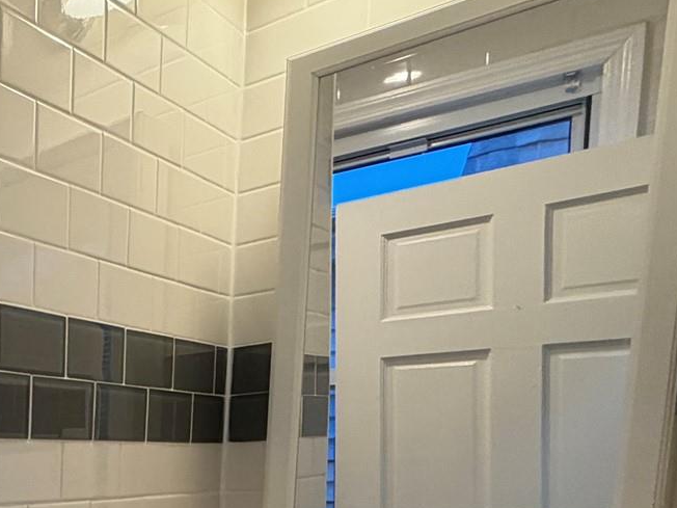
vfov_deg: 28.7
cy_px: 604
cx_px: -314
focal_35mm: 44
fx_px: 861
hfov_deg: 29.0
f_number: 2.2
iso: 200
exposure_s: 1/60
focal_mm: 2.22
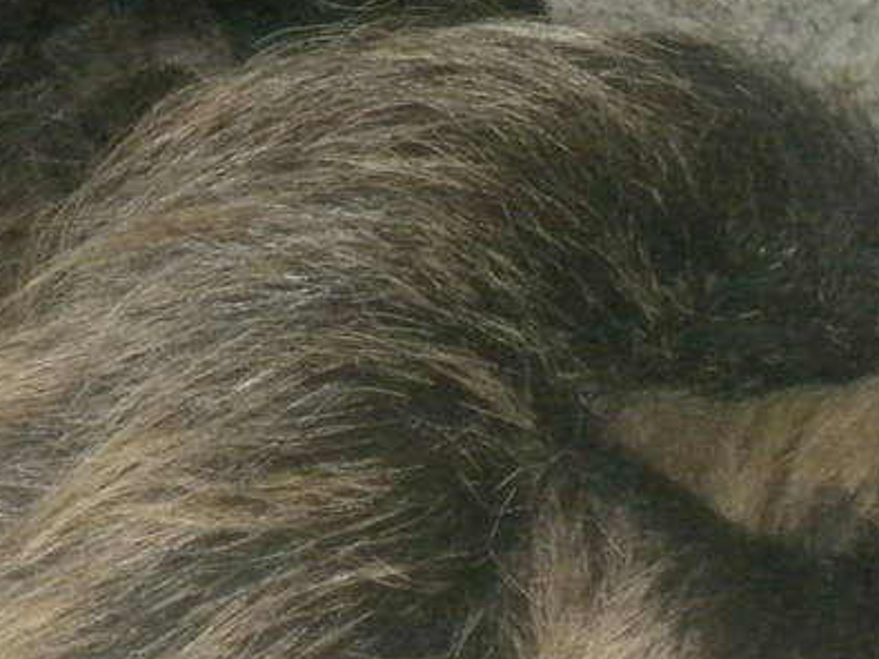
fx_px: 7412
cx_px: 501
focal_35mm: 292
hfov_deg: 6.8
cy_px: 750
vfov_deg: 5.1
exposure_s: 1/4
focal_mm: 12.7
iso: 400
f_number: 5
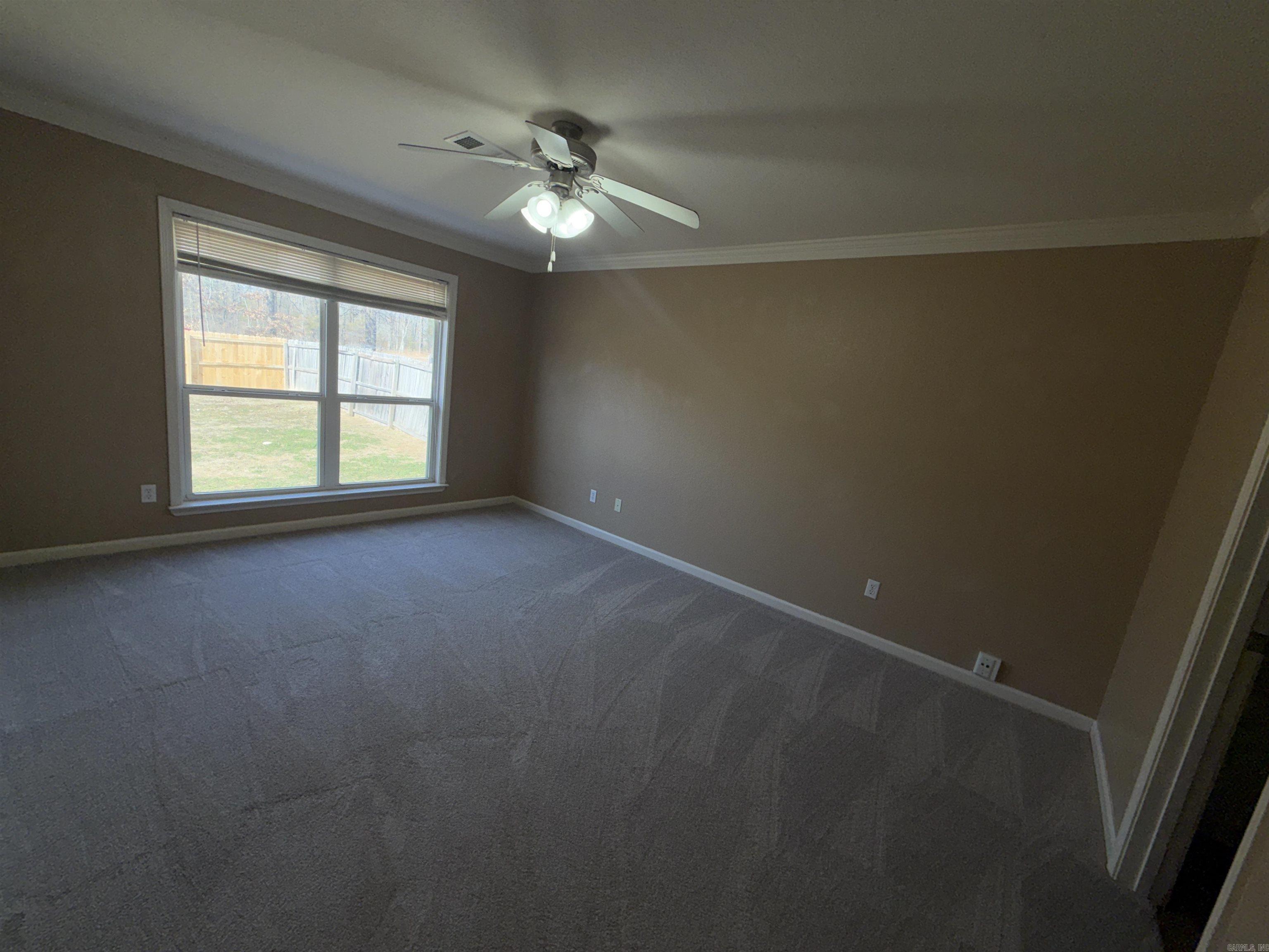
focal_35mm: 14
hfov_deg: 102.1
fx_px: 513
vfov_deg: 85.7
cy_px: 476
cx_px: 634
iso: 16
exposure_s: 1/140
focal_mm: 2.22
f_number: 2.2
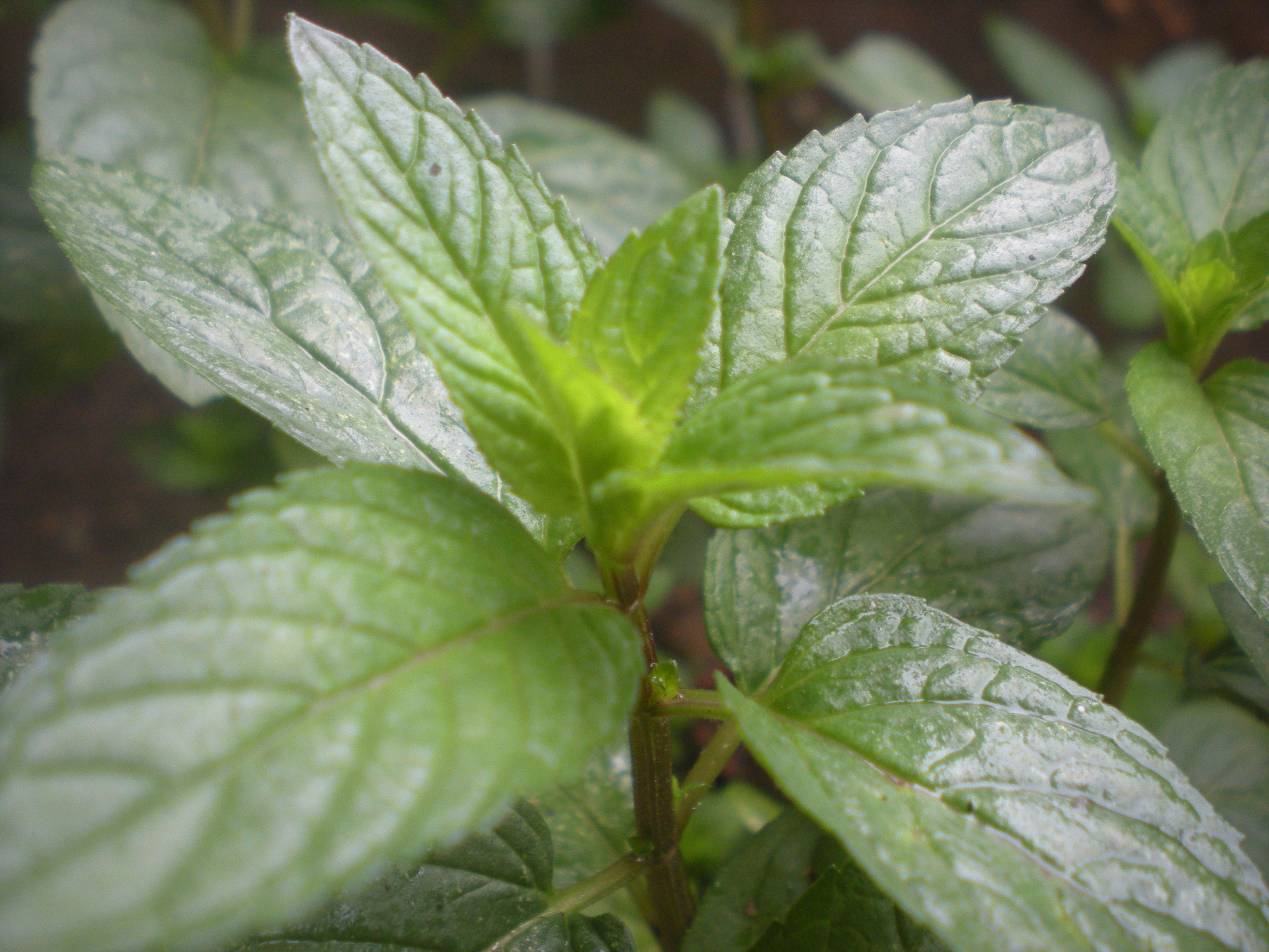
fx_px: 1393
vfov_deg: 37.7
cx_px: 634
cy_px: 476
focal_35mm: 38
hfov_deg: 49.0
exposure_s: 1/61.8
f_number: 3.1
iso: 178
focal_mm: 6.3
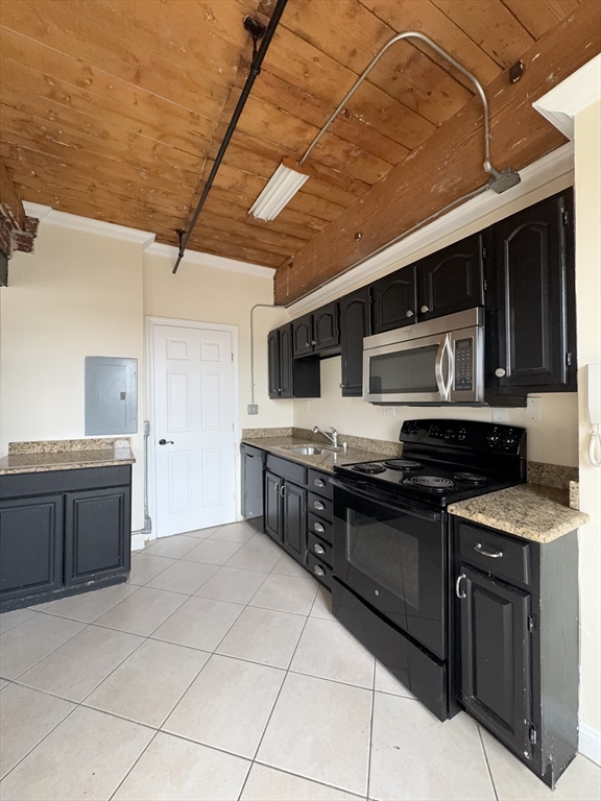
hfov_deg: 85.7
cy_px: 400
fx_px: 324
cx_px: 300
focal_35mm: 14
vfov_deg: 102.1
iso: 160
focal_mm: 2.22
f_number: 2.2
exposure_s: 1/120
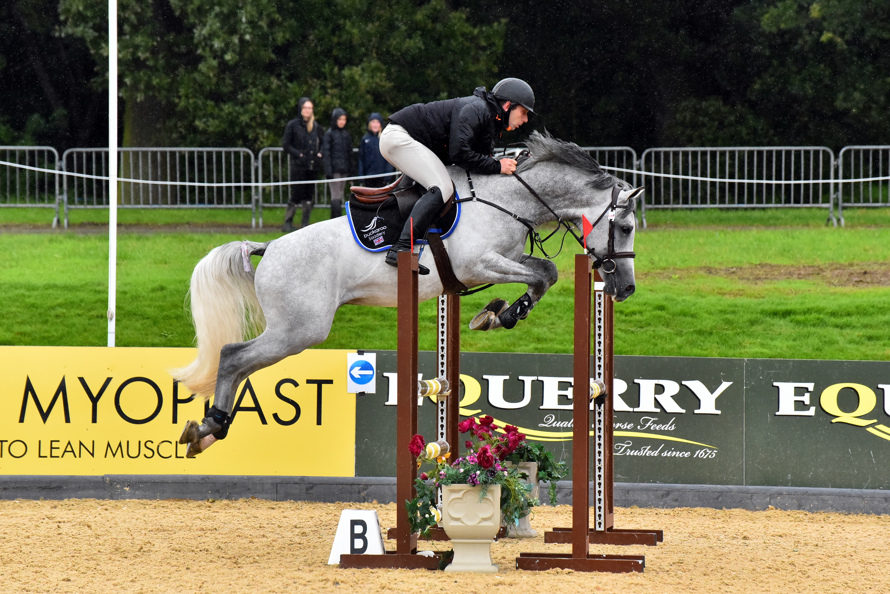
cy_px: 297
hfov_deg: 9.4
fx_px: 5438
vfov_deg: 6.2
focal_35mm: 220
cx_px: 445
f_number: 8
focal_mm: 220
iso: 4000
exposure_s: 1/2000
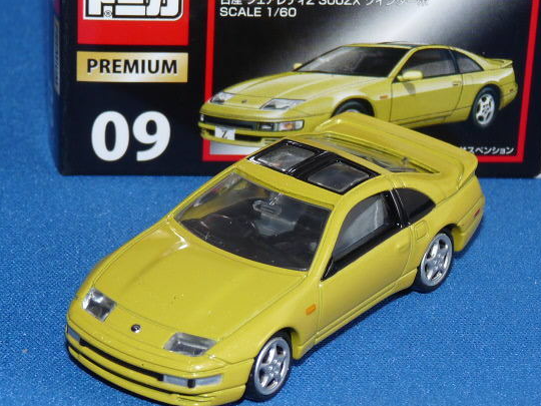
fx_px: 2297
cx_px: 304
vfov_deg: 10.1
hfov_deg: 13.4
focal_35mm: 147
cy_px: 180
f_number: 3.4
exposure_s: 1/40
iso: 100
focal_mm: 12.4
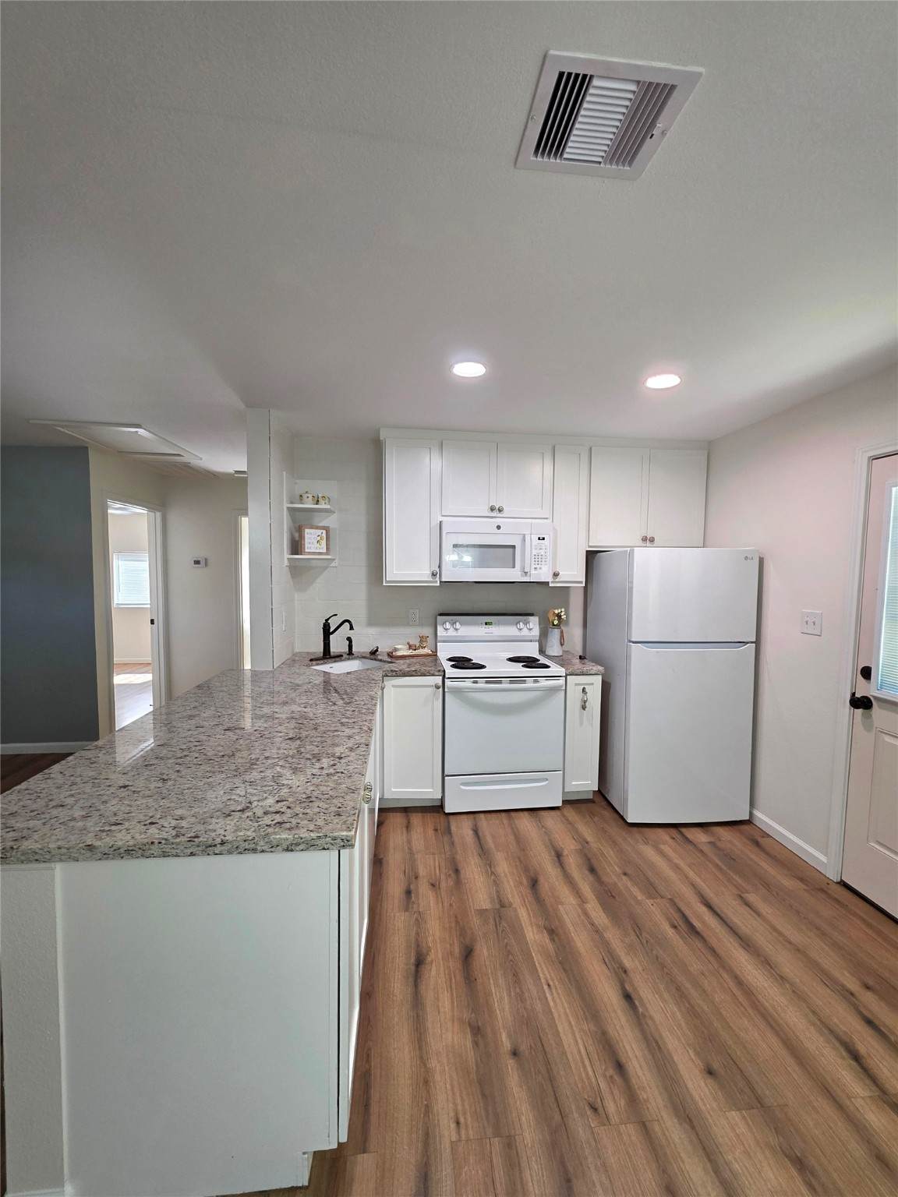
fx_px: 450
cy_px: 598
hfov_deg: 89.9
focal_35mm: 13
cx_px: 449
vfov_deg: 106.2
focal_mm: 2.2
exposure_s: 1/120
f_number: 1.9
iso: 250
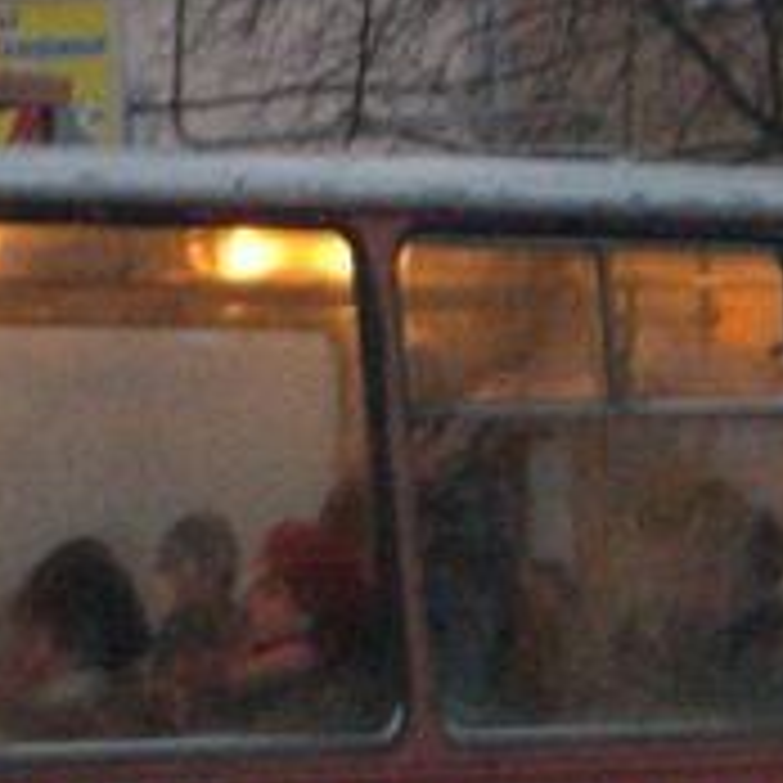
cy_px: 423
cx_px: -724
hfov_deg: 4.6
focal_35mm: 377
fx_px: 9648
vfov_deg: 4.6
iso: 400
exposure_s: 1/14.1
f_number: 3.5
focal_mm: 13.2
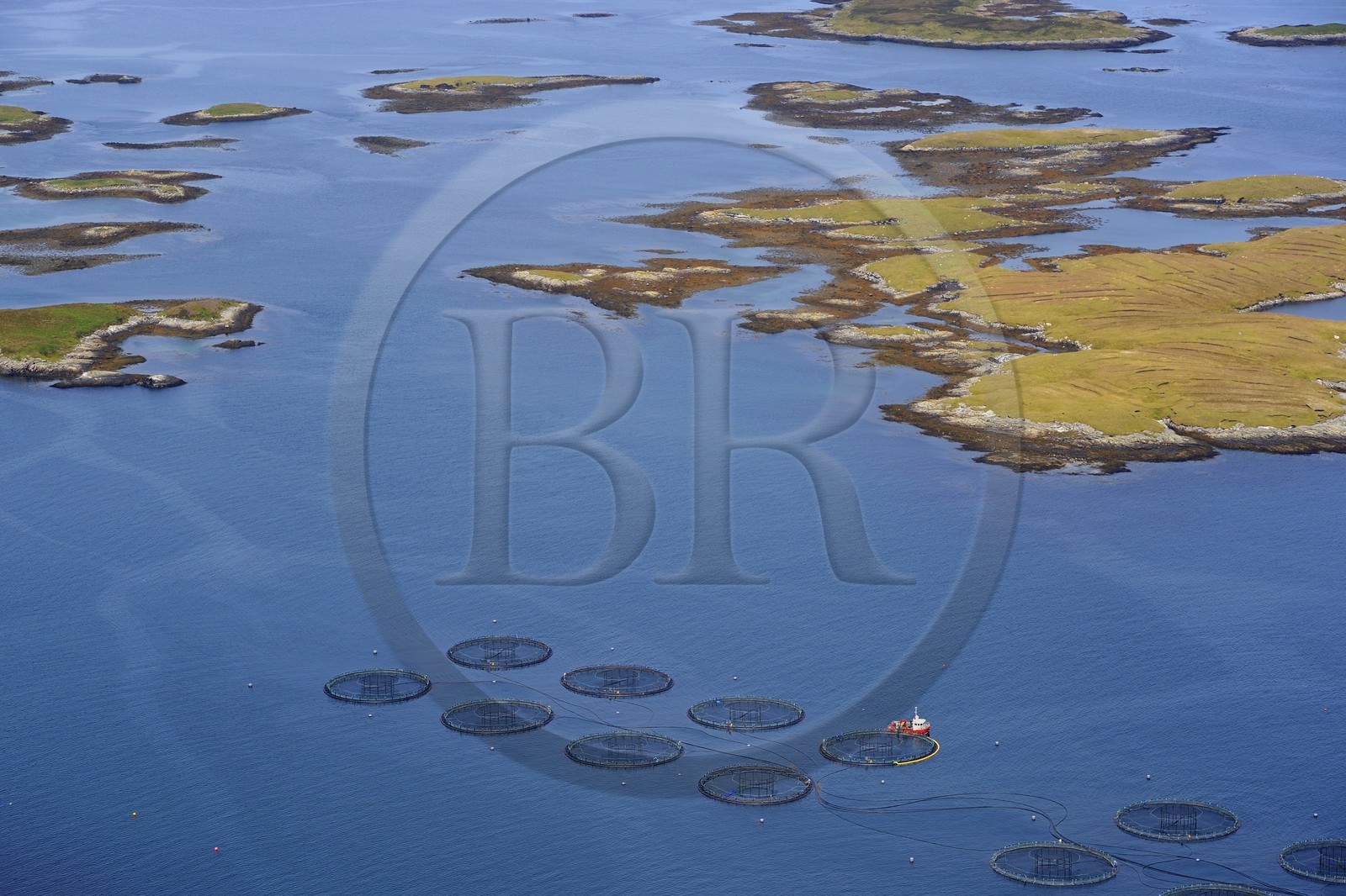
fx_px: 3925
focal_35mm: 105
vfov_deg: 13.0
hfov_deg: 19.5
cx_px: 673
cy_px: 448
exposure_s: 1/800
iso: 200
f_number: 6.3
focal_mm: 105
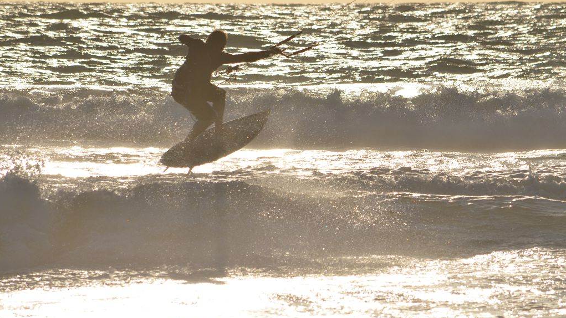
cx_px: 283
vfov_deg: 2.6
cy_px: 167
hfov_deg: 4.6
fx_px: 7083
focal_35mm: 472
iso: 200
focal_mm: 300
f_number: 10
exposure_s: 1/2500
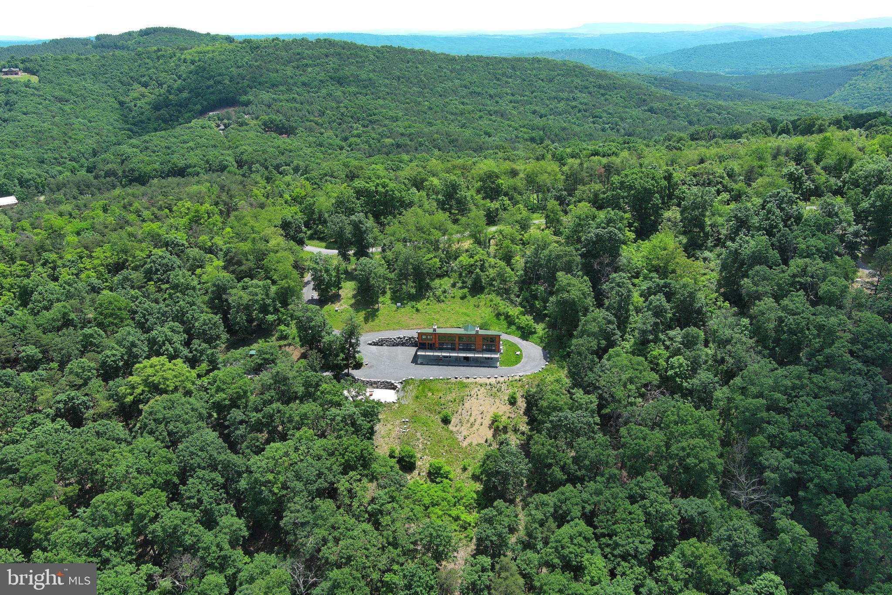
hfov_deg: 63.7
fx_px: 718
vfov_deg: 45.0
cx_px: 446
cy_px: 298
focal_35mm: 29
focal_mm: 10.57
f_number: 2.8
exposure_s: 1/567
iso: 100
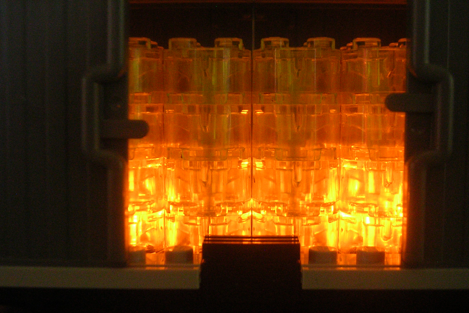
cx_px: 237
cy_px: 160
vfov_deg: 26.0
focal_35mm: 52
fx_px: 677
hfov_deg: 38.2
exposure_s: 1/5.2
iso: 195
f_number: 3.1
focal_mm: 7.5
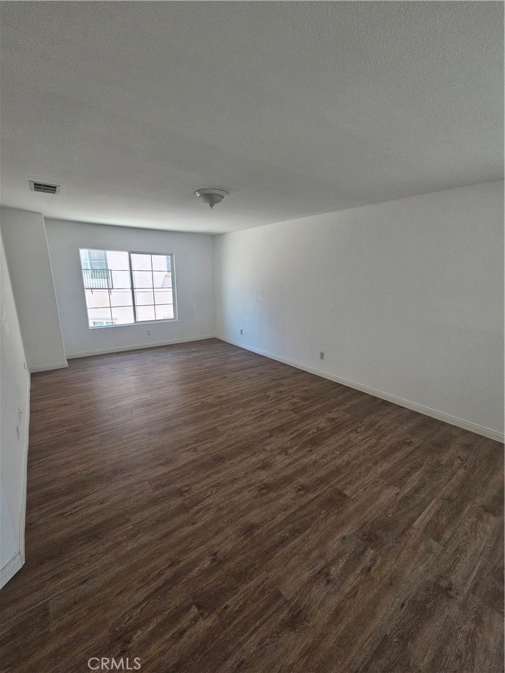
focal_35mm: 13
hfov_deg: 89.9
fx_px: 253
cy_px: 336
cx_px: 252
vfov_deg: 106.2
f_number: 2.2
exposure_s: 1/207
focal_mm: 2.2
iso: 160
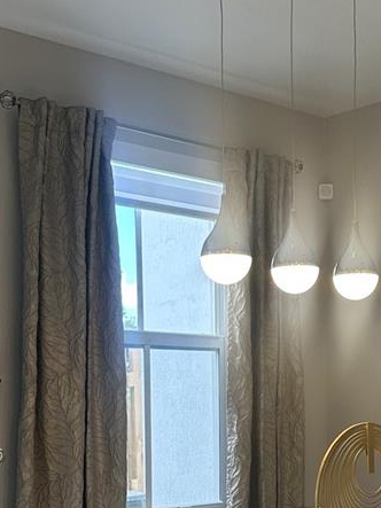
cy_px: 456
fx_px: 954
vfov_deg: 28.7
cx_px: 308
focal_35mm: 65
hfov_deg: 22.3
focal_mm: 6.86
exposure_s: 1/164
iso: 100
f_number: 1.78
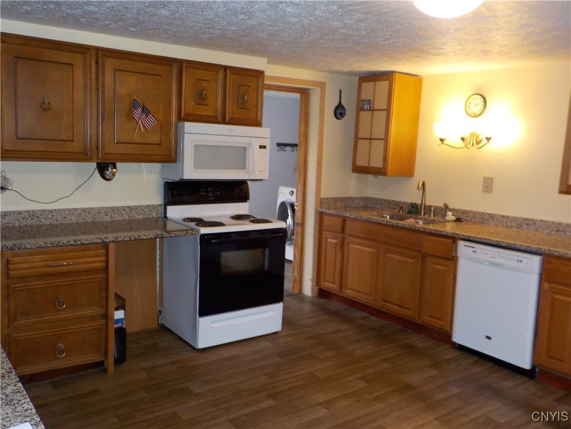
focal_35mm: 30
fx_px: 495
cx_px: 286
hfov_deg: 60.0
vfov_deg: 46.8
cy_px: 214
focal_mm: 4.1
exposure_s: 1/30
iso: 220
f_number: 3.3
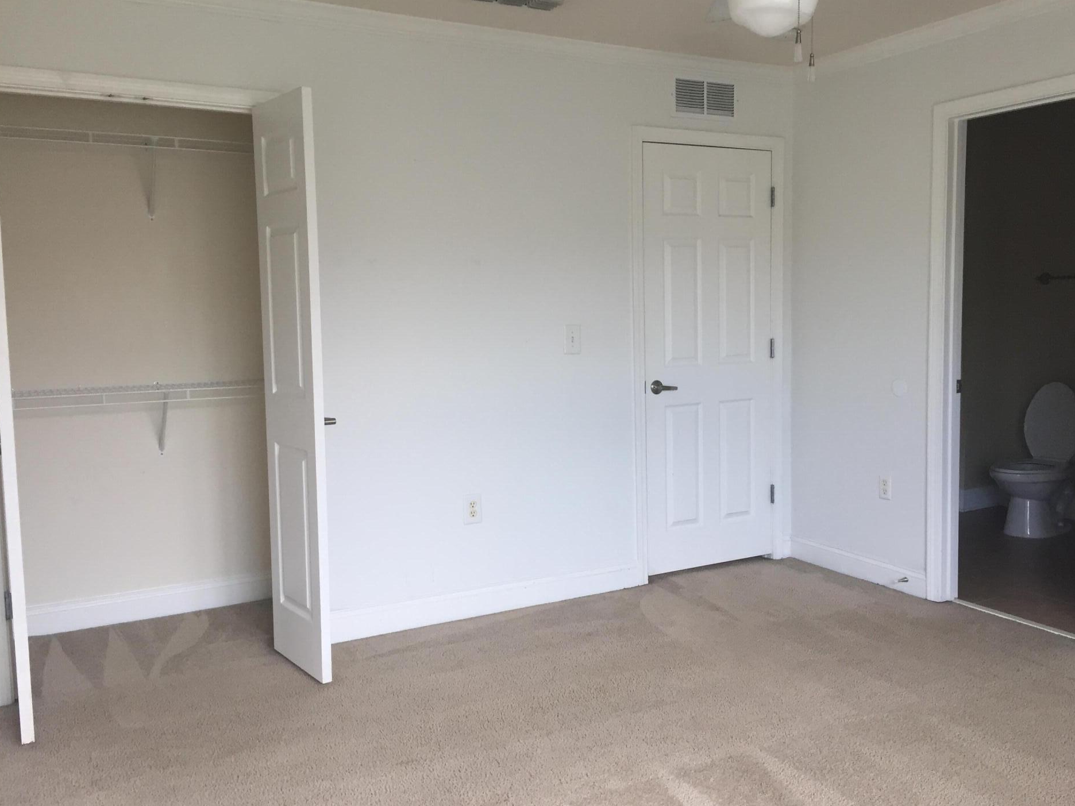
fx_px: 963
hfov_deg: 58.3
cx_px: 568
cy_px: 401
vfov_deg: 45.4
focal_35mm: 31
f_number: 2.2
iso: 32
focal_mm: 4.15
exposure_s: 1/30
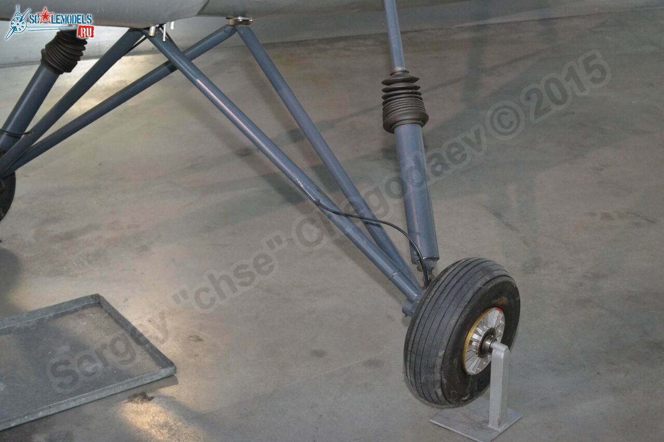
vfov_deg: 21.6
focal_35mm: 63
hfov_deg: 31.9
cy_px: 221
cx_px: 332
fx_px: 1162
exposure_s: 1/60
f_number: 5.3
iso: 2500
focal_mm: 42
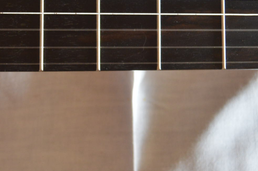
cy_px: 19
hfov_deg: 21.7
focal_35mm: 92
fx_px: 659
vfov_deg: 14.7
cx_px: 33
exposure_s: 1/40
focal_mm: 20
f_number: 4.5
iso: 400
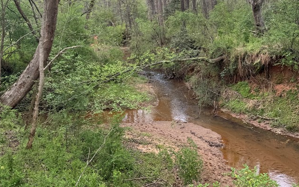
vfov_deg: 30.5
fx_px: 334
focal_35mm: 41
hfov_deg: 48.2
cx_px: 145
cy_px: 38
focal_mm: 6.76
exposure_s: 1/457
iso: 80
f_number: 1.78
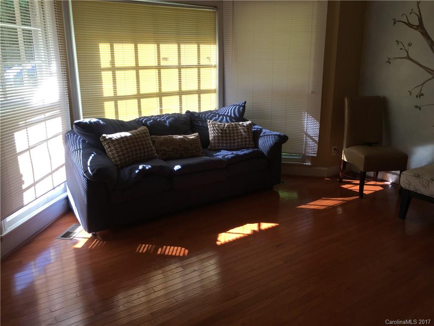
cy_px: 163
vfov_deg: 48.2
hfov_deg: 61.7
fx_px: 364
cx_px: 217
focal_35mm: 29
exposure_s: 1/120
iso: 32
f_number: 2.2
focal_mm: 4.15
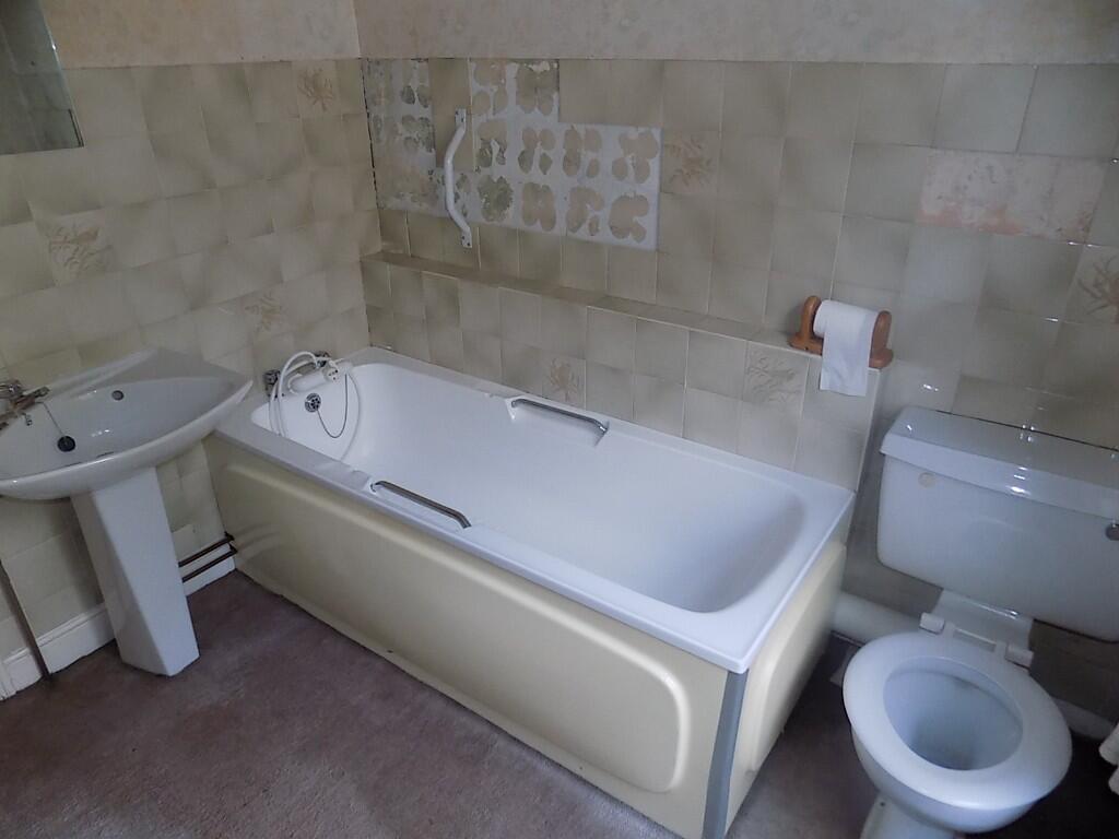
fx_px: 744
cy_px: 420
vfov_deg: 58.9
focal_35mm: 23
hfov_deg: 73.9
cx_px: 560
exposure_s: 1/30
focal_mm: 4
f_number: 3.1
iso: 250
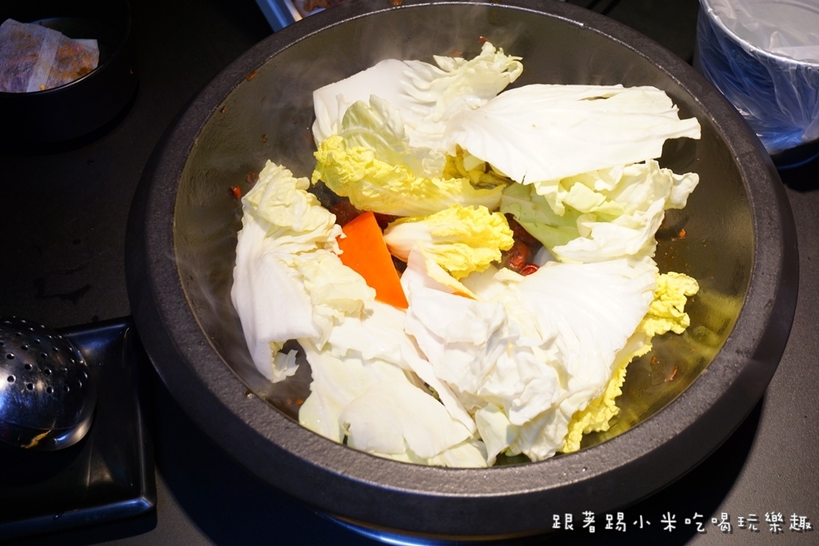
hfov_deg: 42.3
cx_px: 410
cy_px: 273
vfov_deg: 29.0
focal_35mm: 46
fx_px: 1058
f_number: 5
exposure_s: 1/60
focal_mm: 31
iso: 250
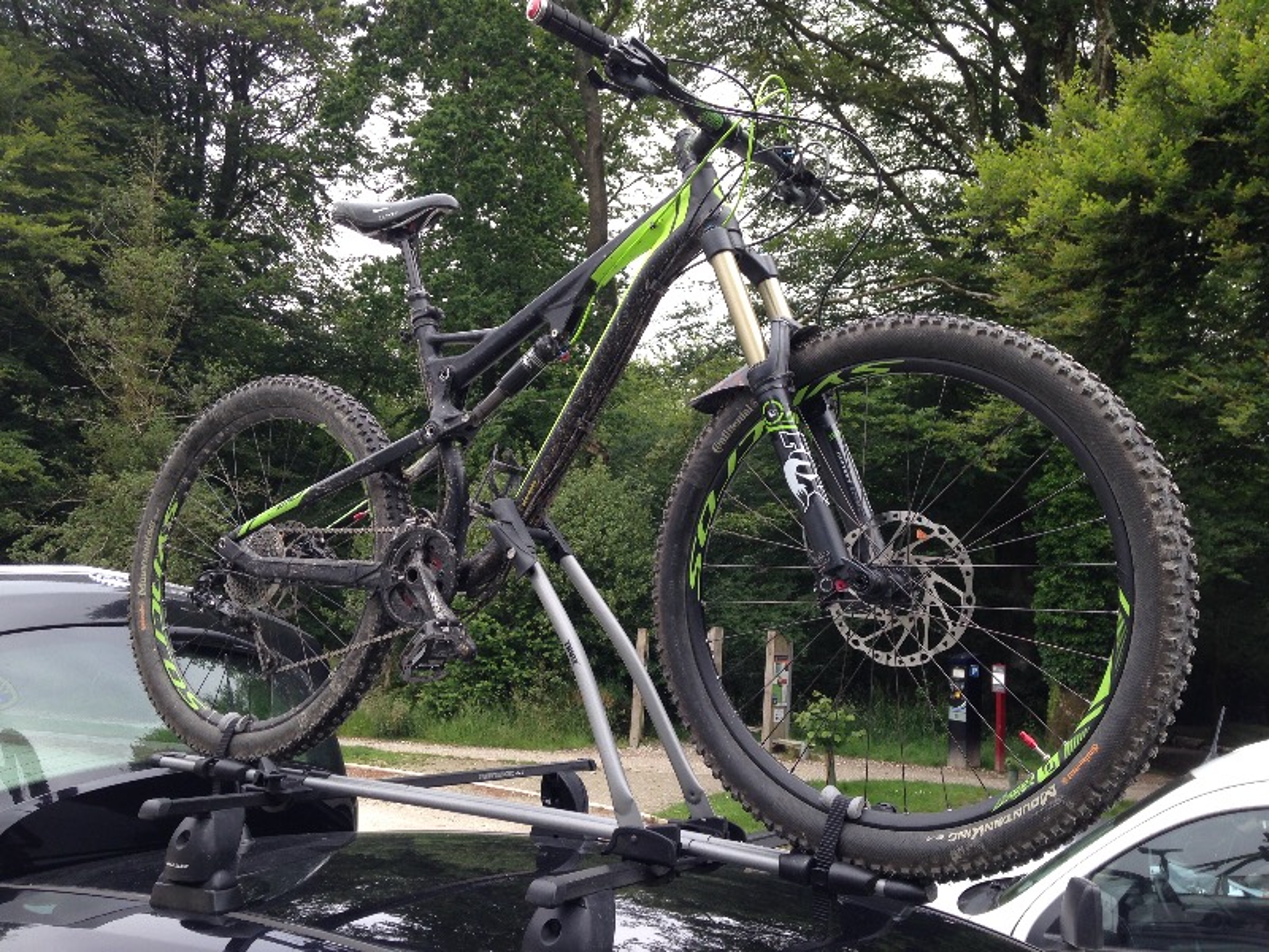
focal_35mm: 33
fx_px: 1210
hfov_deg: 55.4
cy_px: 476
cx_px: 634
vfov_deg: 42.9
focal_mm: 4.12
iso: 50
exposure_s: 1/326
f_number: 2.4
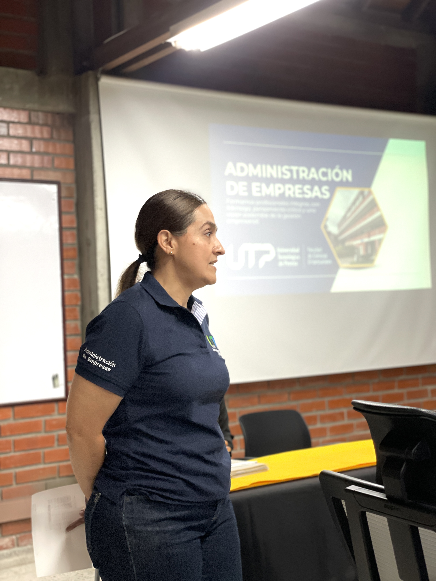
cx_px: 218
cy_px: 290
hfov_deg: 28.0
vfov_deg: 36.8
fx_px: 873
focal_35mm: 52
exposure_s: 1/40
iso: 125
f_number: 2
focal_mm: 6
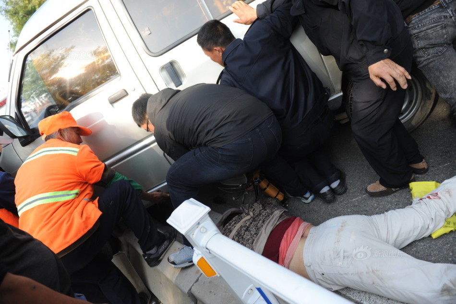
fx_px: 329
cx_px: 228
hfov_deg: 69.4
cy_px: 152
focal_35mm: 26
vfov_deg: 49.5
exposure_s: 1/3200
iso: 1250
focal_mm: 26
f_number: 3.2
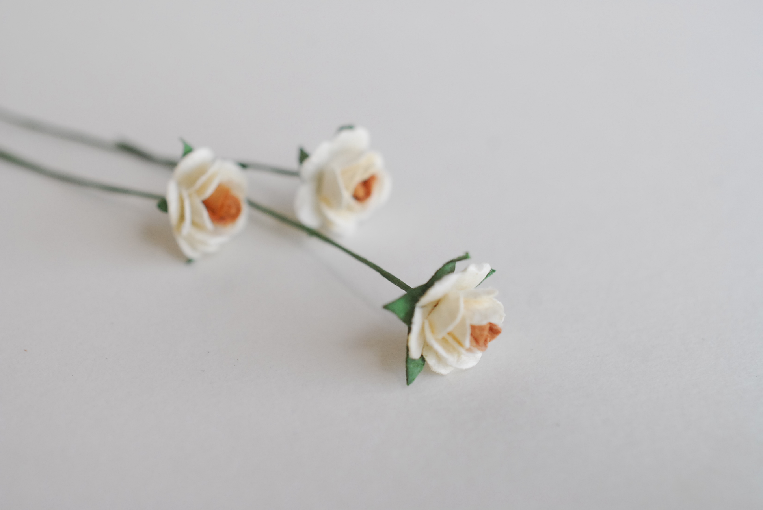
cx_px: 382
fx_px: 1273
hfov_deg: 33.4
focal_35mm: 60
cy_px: 255
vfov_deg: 22.7
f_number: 5.6
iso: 640
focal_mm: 40
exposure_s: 1/100
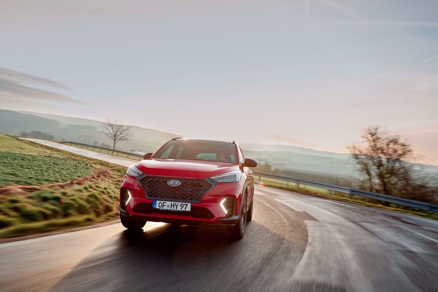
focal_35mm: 32
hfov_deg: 58.7
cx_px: 219
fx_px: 389
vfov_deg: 41.1
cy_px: 146
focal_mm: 32
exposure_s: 1/40
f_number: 10
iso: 400
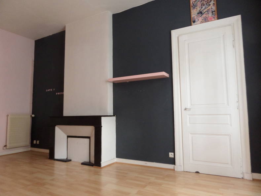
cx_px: 130
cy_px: 98
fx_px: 181
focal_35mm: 24
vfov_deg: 56.8
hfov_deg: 71.6
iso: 240
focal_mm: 4
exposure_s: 1/20
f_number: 3.2
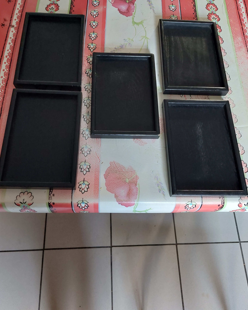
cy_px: 148
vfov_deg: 64.0
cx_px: 121
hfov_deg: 53.2
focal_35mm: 27
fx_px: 248
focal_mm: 5.23
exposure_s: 1/33
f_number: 1.8
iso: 500
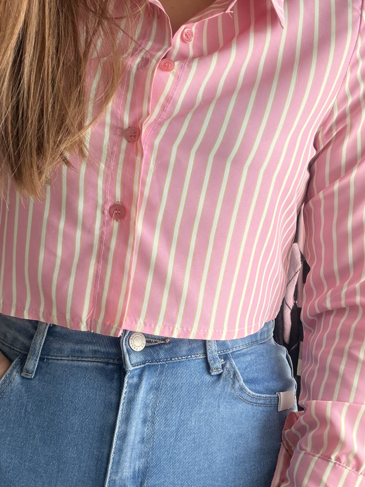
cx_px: 223
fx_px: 647
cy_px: 282
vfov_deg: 41.1
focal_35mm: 46
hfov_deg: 31.4
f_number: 1.9
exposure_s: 1/106
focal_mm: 2.71
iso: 80
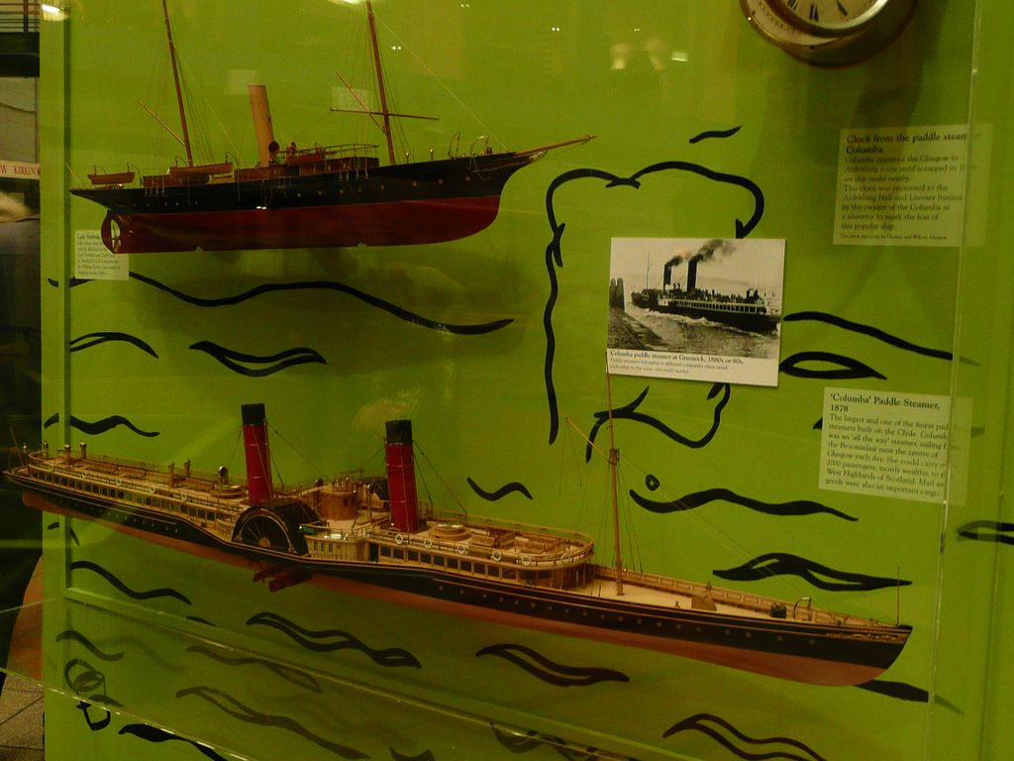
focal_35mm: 37
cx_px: 507
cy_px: 380
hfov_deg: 50.1
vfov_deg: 38.7
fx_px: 1084
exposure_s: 1/8
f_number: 3.3
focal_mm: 4.6
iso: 200
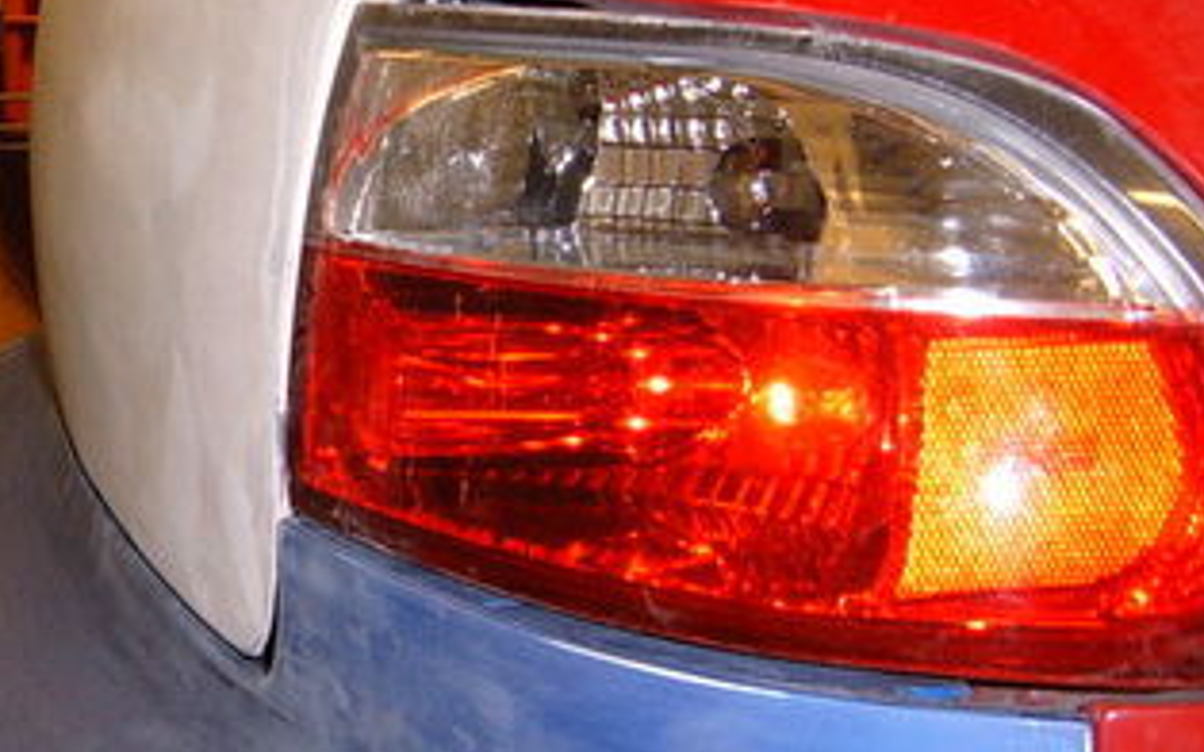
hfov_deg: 24.8
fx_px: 2624
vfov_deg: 16.3
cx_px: 54
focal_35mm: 80
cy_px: 261
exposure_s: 1/30
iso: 141
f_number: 2.9
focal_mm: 6.2
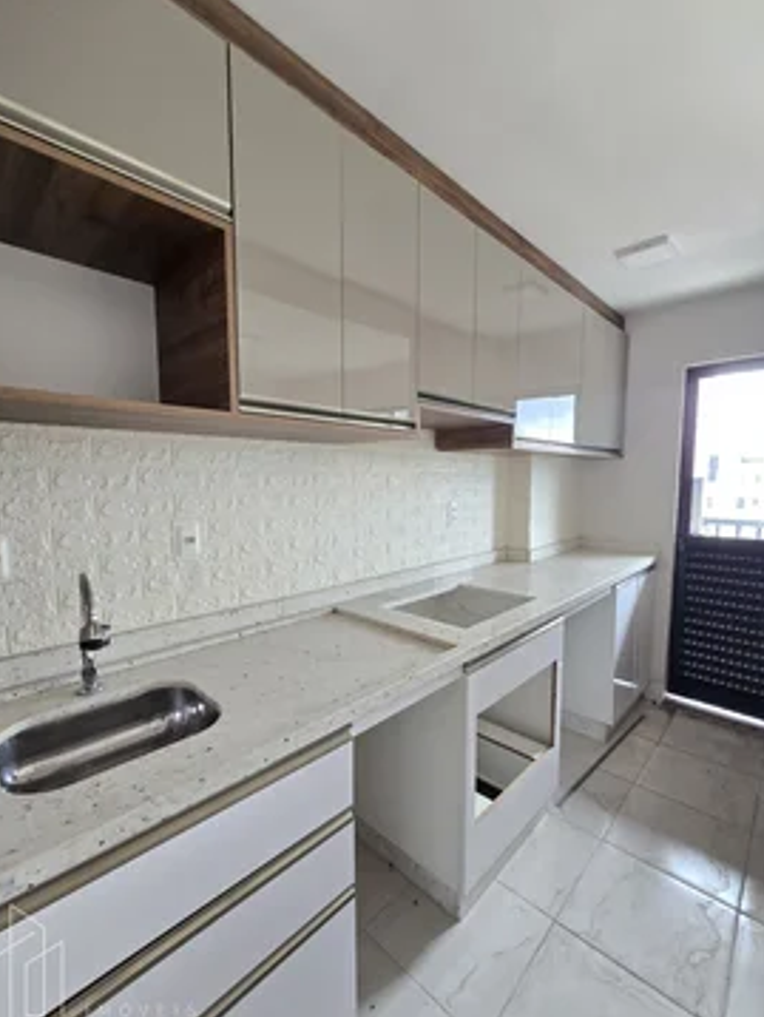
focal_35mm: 14
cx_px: 392
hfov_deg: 85.7
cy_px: 523
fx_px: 411
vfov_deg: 102.0
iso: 250
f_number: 2.2
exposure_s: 1/60
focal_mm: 2.2
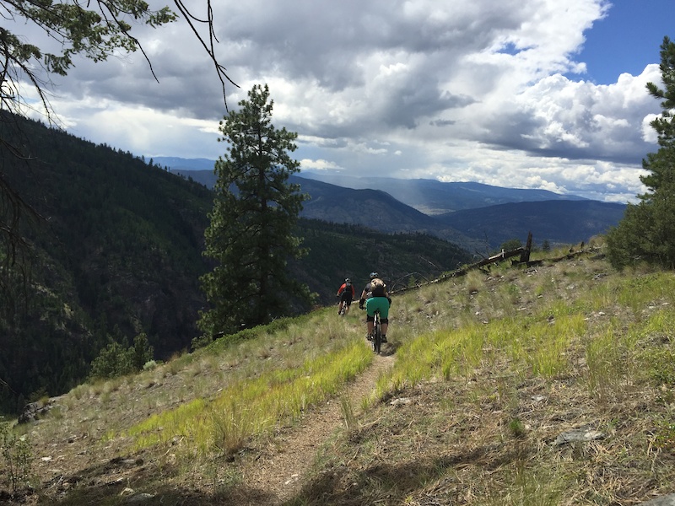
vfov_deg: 48.2
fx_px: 565
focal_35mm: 29
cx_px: 338
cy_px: 253
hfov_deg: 61.7
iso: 32
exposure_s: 1/2825
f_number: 2.2
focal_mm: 4.15
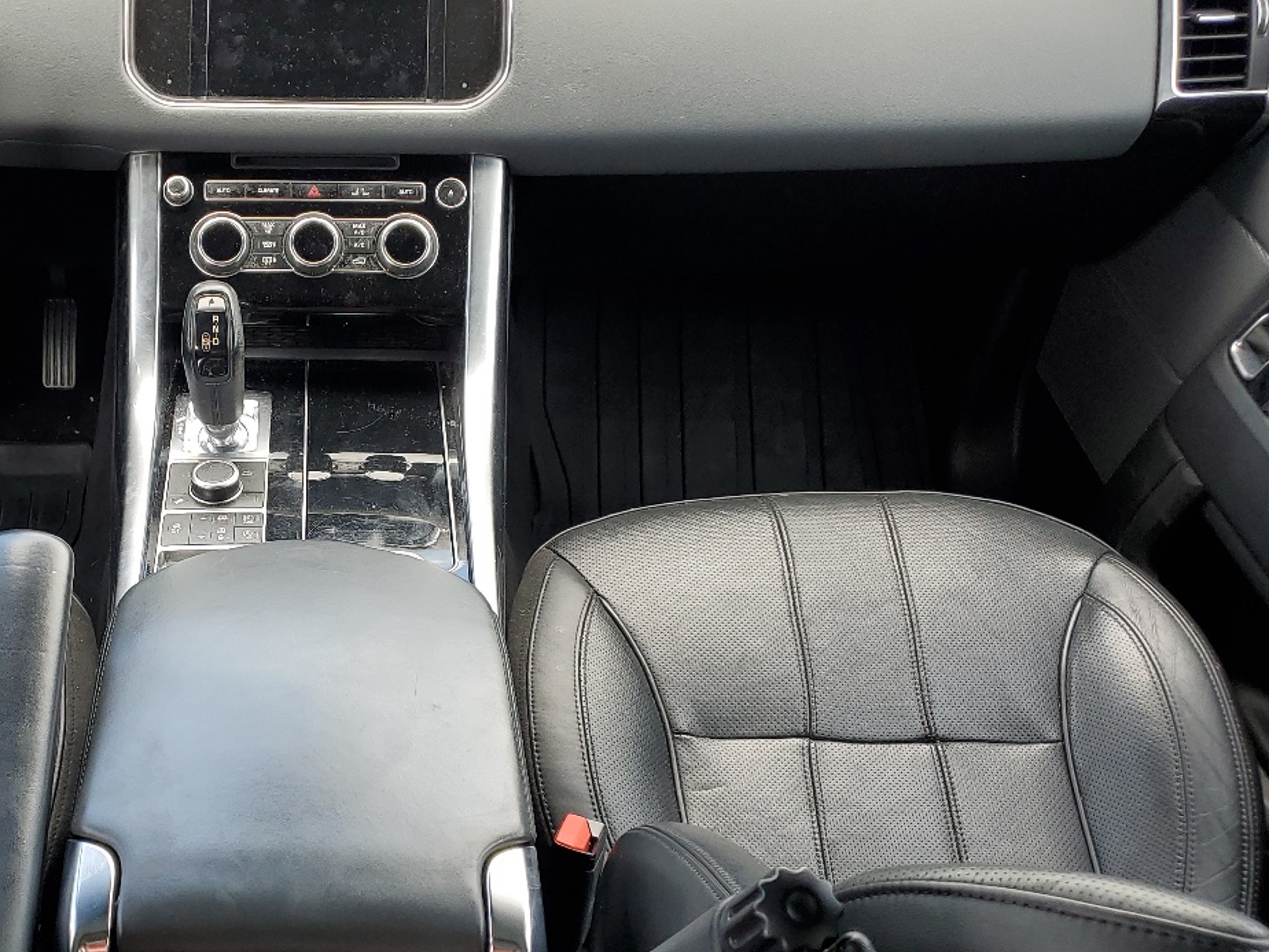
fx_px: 1650
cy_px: 481
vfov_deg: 32.2
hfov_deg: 40.0
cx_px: 220
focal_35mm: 45
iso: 50
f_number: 1.5
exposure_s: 1/164
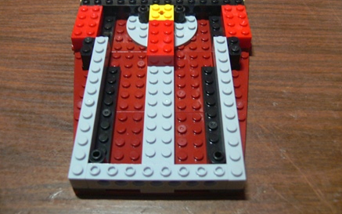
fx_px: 354
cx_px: 169
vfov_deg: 33.5
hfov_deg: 51.5
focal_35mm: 38
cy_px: 87
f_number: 2.8
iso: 200
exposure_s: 1/6
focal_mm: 7.4
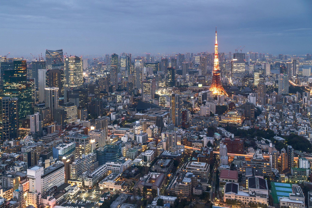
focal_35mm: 27
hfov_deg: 67.4
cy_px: 104
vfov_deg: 47.9
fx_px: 234
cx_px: 156
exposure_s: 1.6
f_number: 6.3
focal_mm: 18
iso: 100
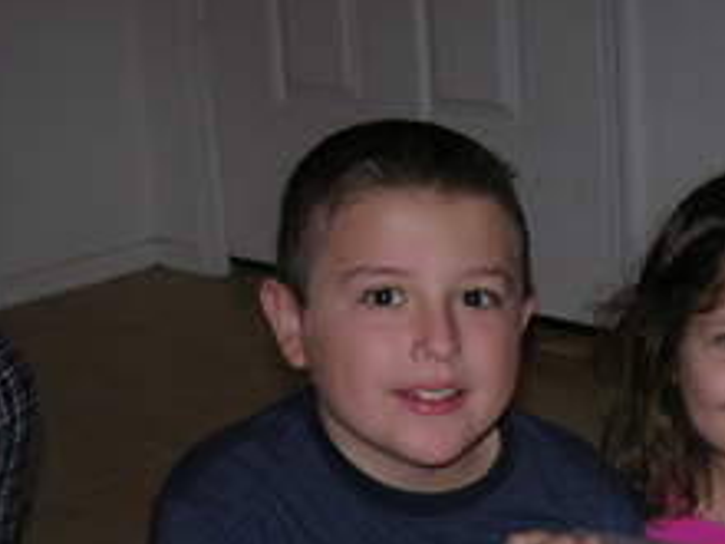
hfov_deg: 18.8
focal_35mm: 102
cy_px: 626
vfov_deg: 14.1
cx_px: 699
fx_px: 2136
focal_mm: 8.9
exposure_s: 1/60.1
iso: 50
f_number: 2.8
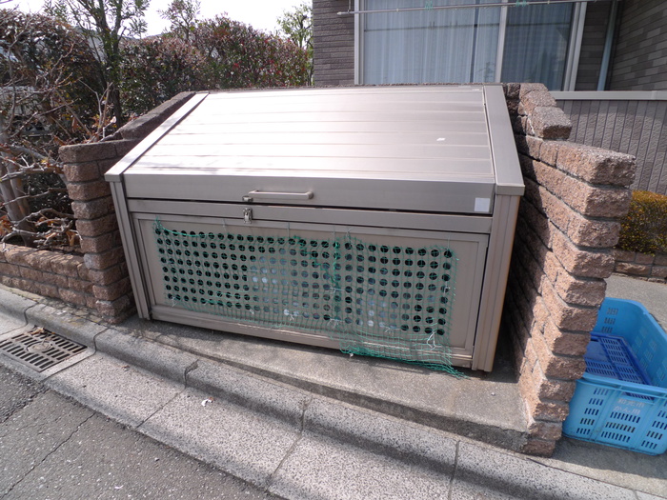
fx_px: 462
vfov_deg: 56.8
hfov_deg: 71.6
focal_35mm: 24
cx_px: 334
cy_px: 250
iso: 80
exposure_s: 1/640
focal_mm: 5.1
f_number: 4
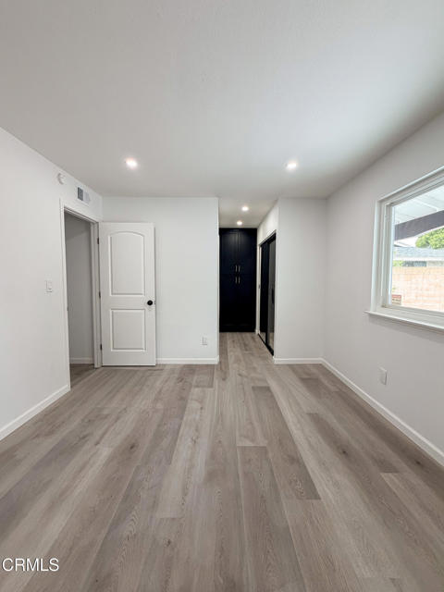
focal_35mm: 14
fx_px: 239
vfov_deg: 102.1
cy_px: 296
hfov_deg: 85.7
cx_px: 222
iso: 160
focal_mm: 2.22
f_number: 2.2
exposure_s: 1/120
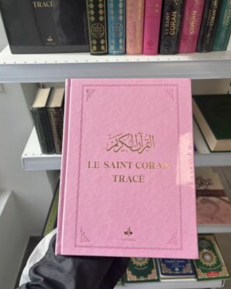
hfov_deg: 51.5
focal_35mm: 28
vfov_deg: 62.2
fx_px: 239
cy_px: 150
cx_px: 116
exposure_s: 1/414
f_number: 1.6
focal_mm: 5.96
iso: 50
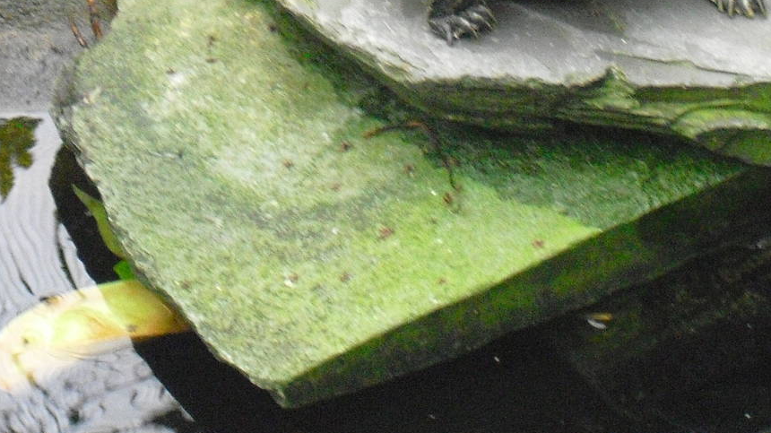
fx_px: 4435
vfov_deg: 5.6
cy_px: -99
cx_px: 528
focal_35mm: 217
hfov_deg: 9.9
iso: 800
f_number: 5.6
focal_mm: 18.9
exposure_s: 1/50
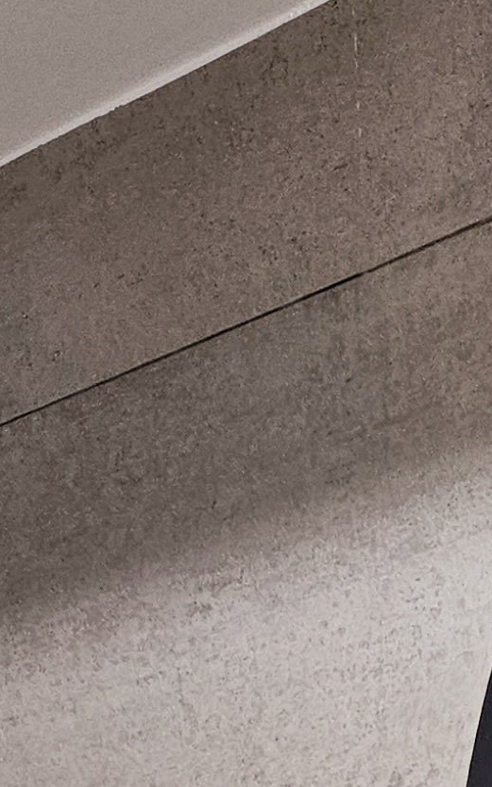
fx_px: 2511
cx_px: 1047
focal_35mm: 117
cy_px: 1656
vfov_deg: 14.3
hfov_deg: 10.2
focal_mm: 5.4
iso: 320
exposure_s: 1/100
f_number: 1.8
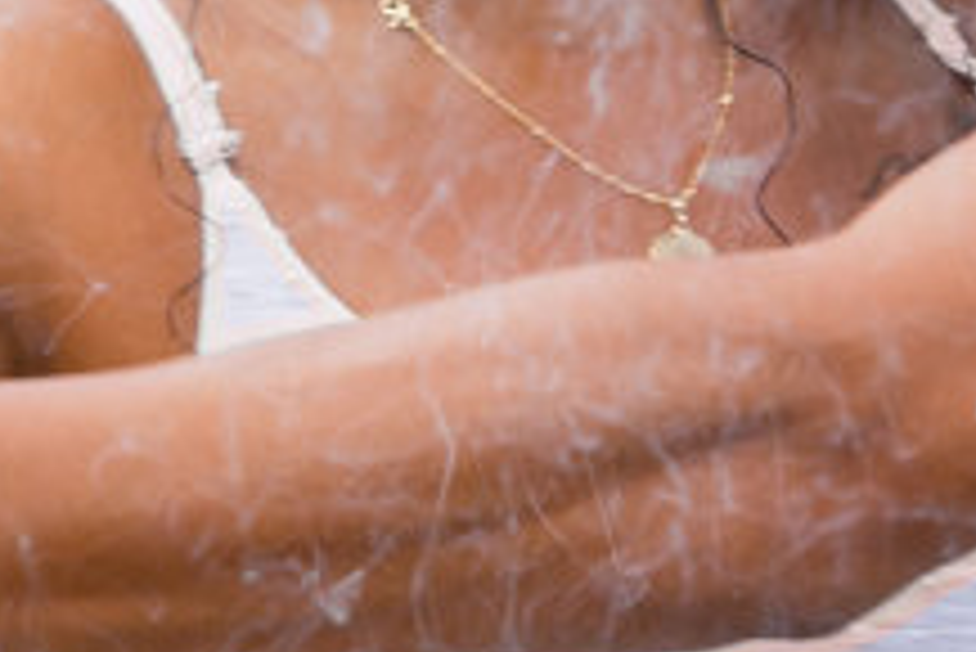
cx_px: 157
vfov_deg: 3.0
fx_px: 12425
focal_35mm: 458
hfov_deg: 4.5
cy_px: -589
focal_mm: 62
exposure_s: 1/200
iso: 200
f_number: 5.6
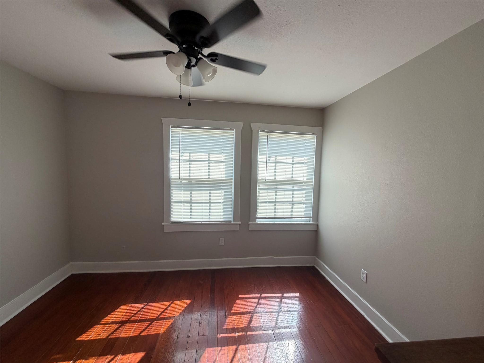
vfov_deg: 85.7
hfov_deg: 102.1
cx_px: 242
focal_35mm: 14
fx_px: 196
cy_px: 182
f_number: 2.2
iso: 64
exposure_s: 1/157
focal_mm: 2.22
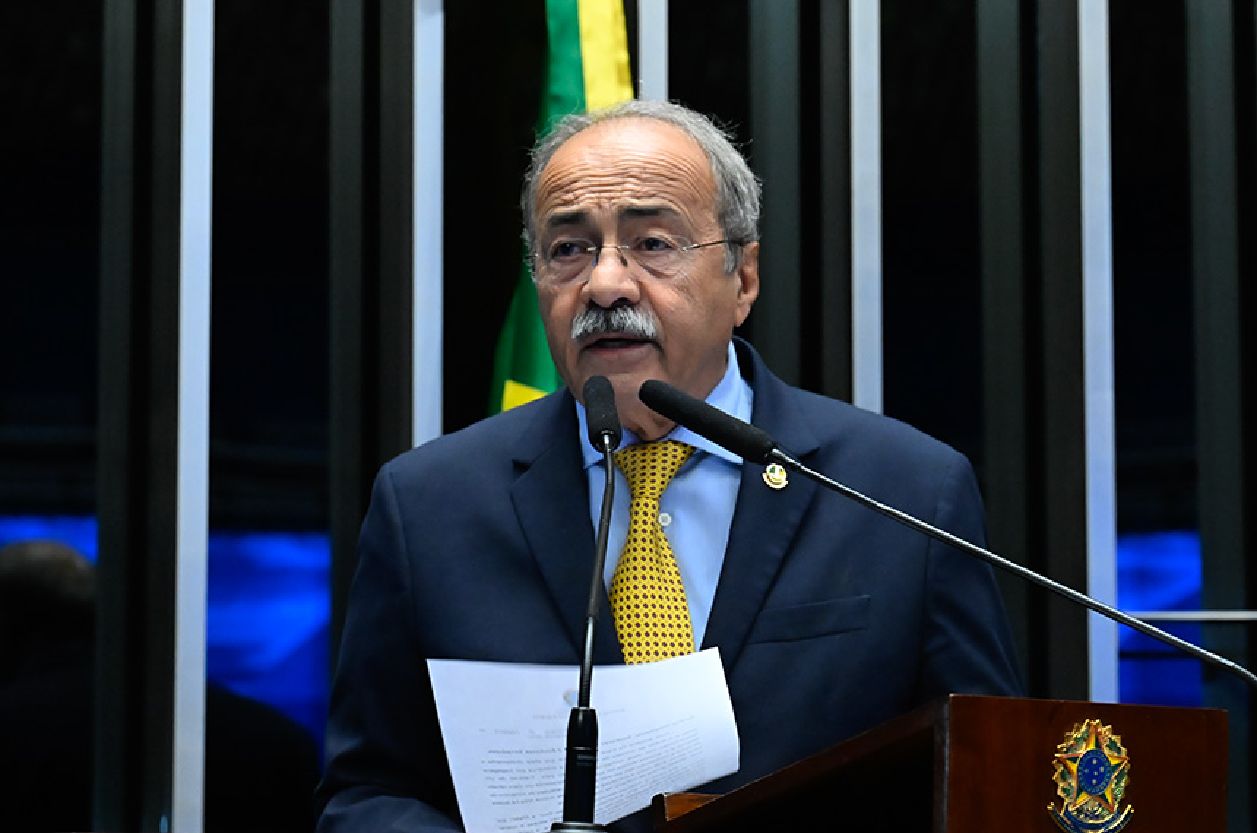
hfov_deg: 15.9
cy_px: 416
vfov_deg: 10.6
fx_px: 4496
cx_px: 628
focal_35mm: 129
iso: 6400
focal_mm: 86
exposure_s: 1/100
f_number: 5.6
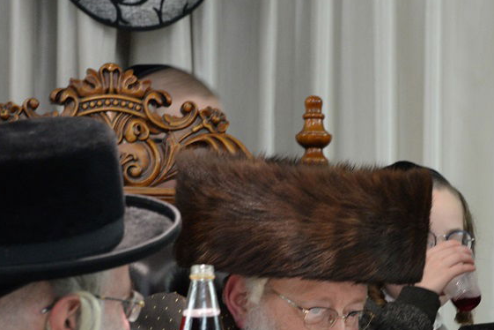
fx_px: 5008
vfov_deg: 3.8
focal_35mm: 365
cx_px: 358
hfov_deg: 5.6
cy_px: 310
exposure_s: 1/80
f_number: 6.3
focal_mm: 160
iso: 2500
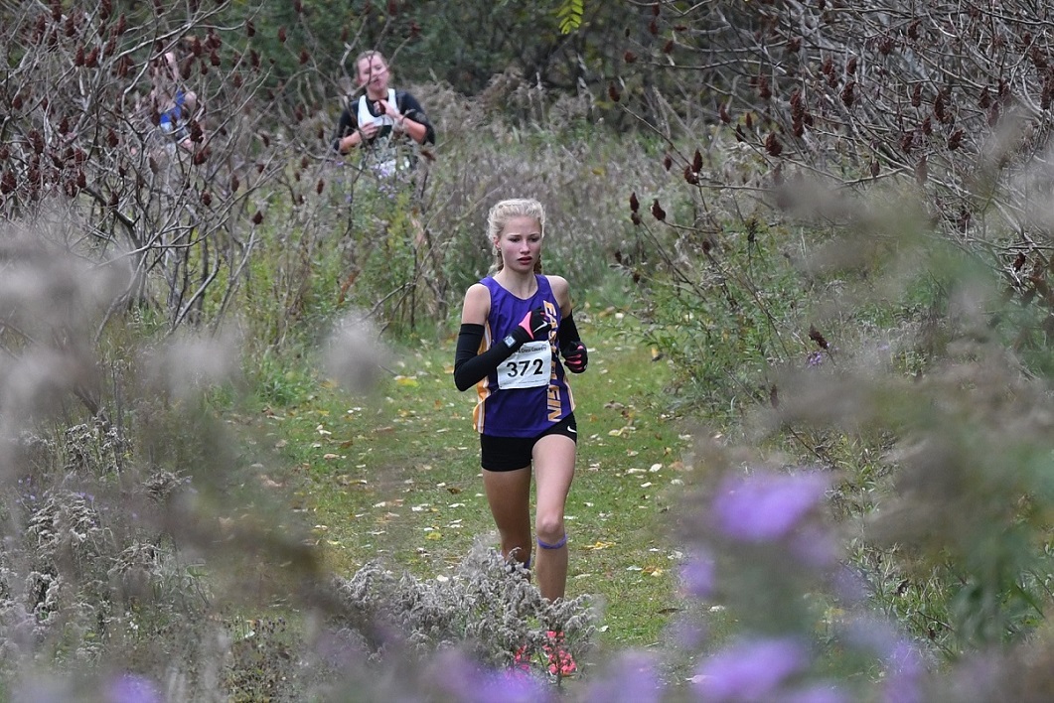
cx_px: 527
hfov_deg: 6.9
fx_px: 8785
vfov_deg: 4.6
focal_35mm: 300
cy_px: 352
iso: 1000
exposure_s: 1/800
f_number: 6.3
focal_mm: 200
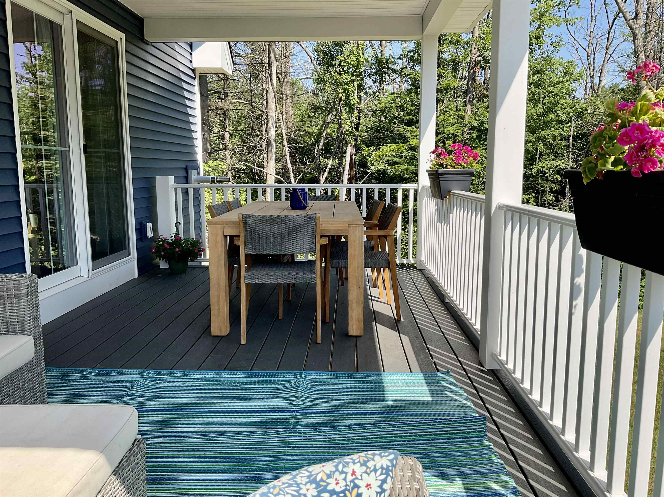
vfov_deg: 48.2
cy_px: 248
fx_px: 556
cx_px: 332
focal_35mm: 29
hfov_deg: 61.7
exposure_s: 1/1250
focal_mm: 3
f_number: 1.8
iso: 16
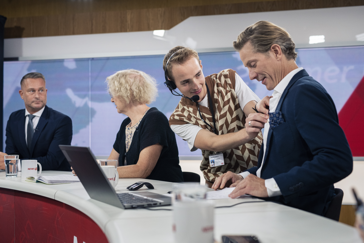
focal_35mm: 50
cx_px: 182
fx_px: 506
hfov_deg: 39.6
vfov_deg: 27.0
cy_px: 122
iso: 1250
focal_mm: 50
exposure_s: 1/400
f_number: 3.2
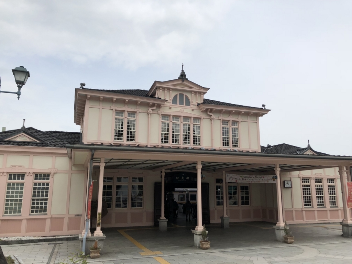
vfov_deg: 49.7
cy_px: 132
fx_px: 285
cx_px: 176
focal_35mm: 28
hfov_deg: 63.4
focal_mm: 4
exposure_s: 1/3003
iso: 20
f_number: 1.8
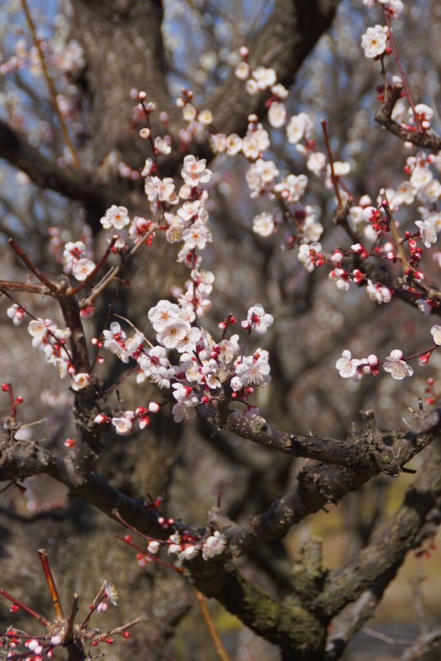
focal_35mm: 128
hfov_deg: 10.8
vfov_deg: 16.1
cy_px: 330
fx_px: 2342
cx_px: 220
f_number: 6.3
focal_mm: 85
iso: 100
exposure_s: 1/500
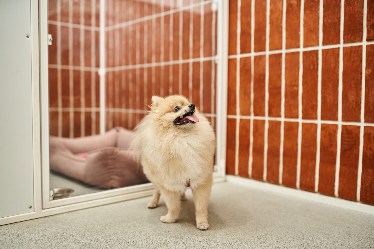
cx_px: 187
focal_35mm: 35
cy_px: 124
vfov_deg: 37.9
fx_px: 364
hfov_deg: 54.4
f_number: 2
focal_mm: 35
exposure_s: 1/320
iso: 800
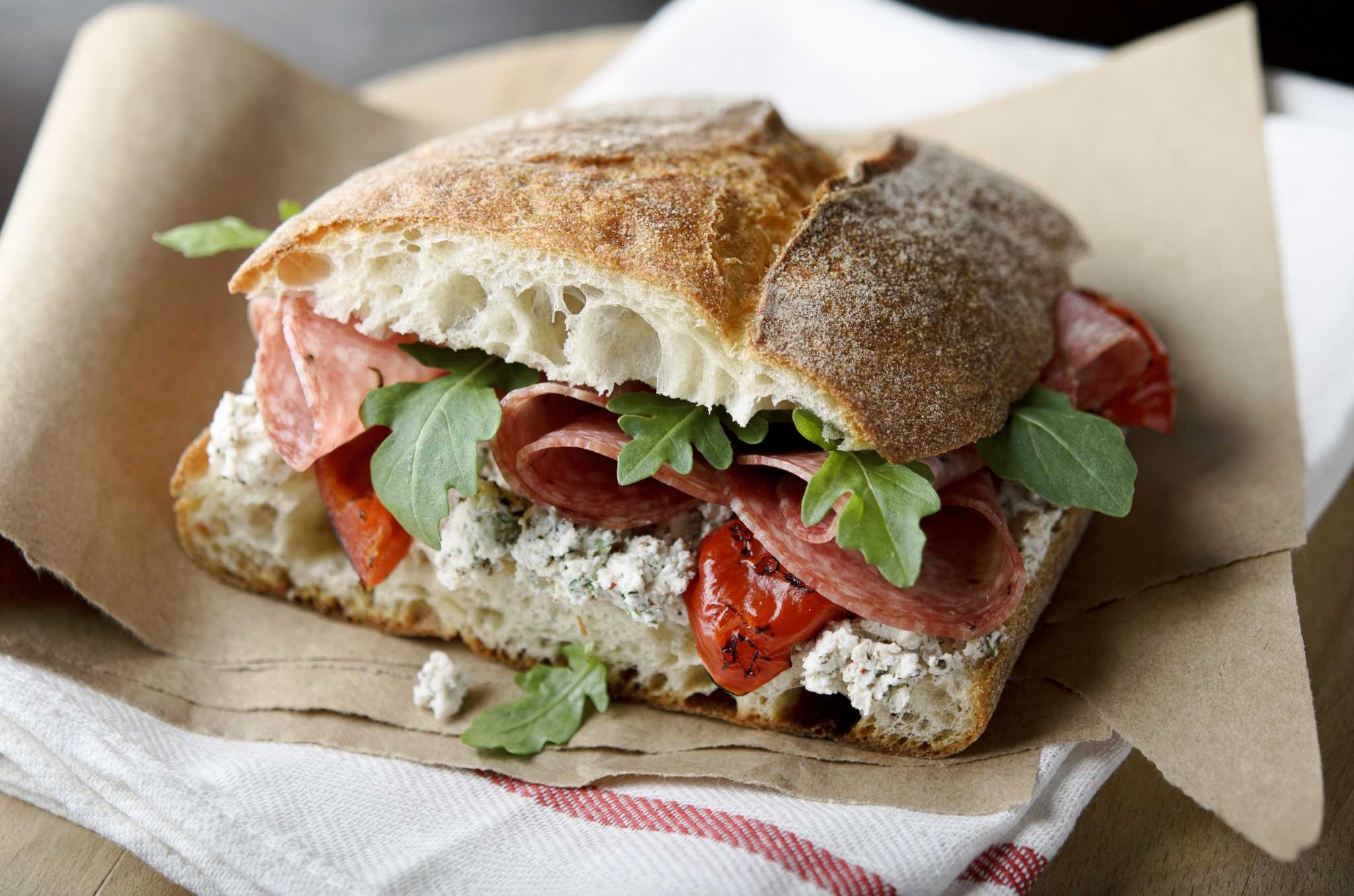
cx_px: 677
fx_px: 3378
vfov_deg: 15.1
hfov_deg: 22.7
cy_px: 448
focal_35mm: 90
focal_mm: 60
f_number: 4
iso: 100
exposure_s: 1/200
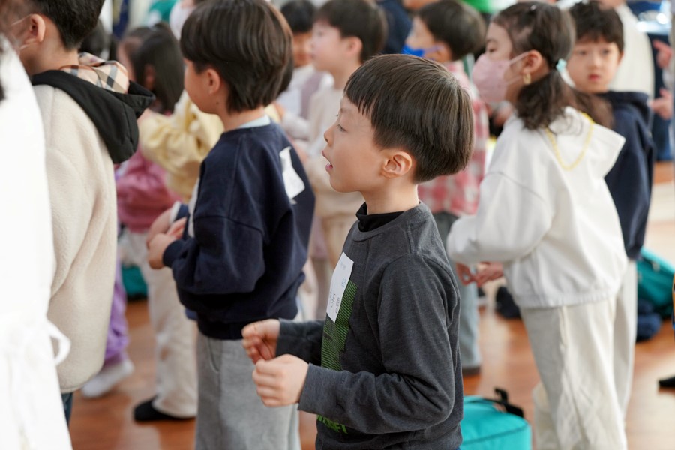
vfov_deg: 17.9
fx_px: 1425
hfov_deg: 26.7
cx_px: 338
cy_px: 225
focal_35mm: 76
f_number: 4
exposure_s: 1/160
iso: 1250
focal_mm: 76
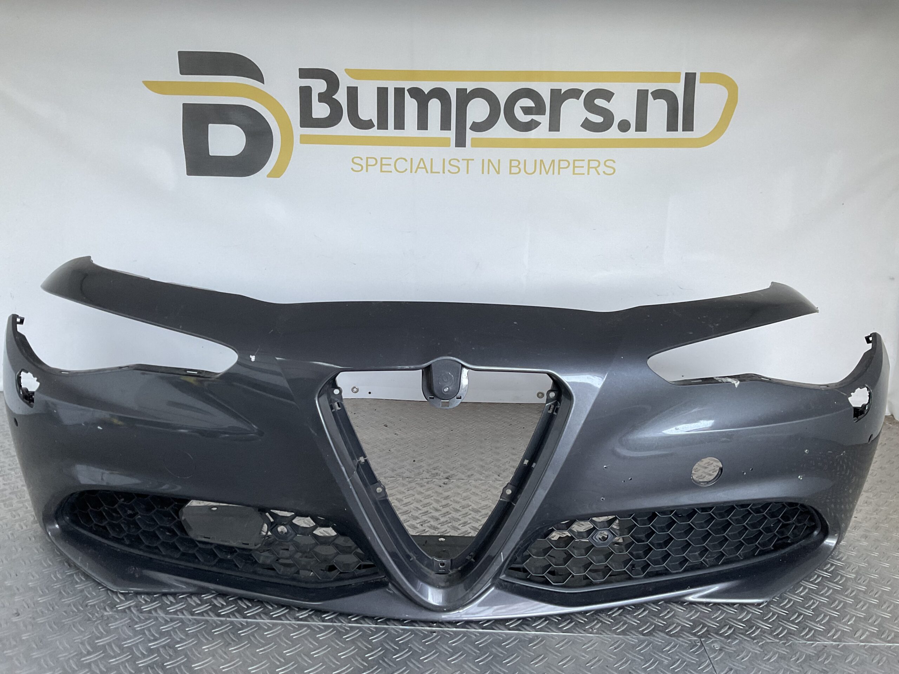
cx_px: 450
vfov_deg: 48.2
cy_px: 337
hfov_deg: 61.7
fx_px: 753
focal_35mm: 29
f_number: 1.8
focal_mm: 3
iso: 80
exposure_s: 1/60
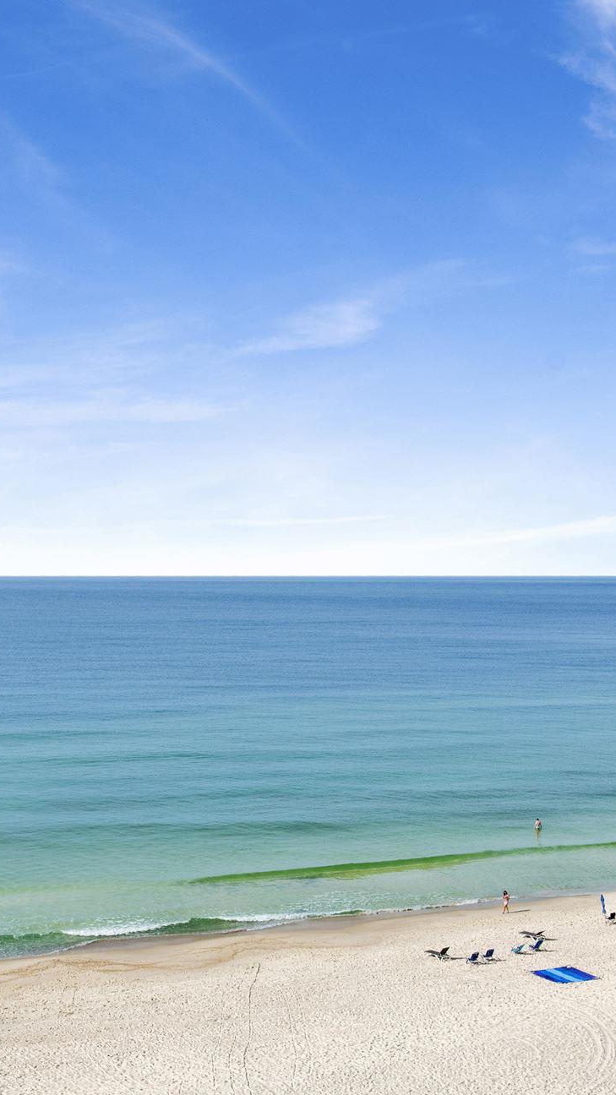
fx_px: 1394
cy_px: 570
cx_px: 181
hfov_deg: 24.7
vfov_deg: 42.9
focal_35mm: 48
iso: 200
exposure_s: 1/800
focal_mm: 29
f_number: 11
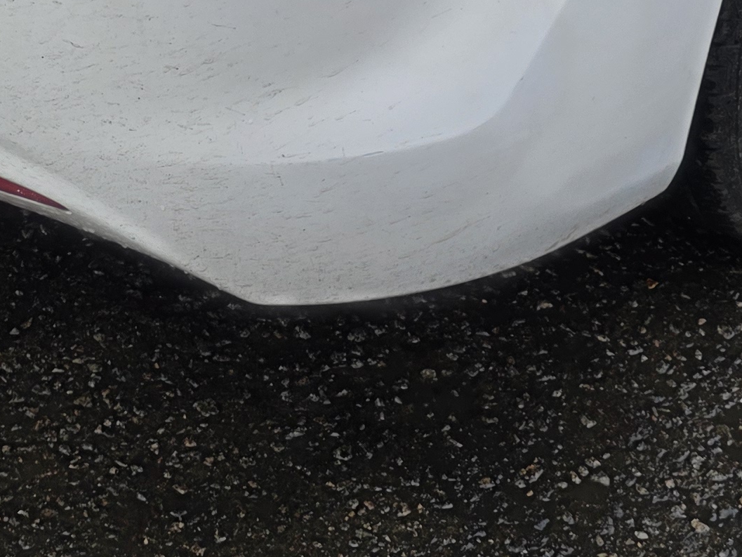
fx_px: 1865
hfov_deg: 22.5
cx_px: 387
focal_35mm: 87
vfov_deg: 15.3
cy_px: -355
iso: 32
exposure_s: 1/359
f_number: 1.7
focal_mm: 6.3
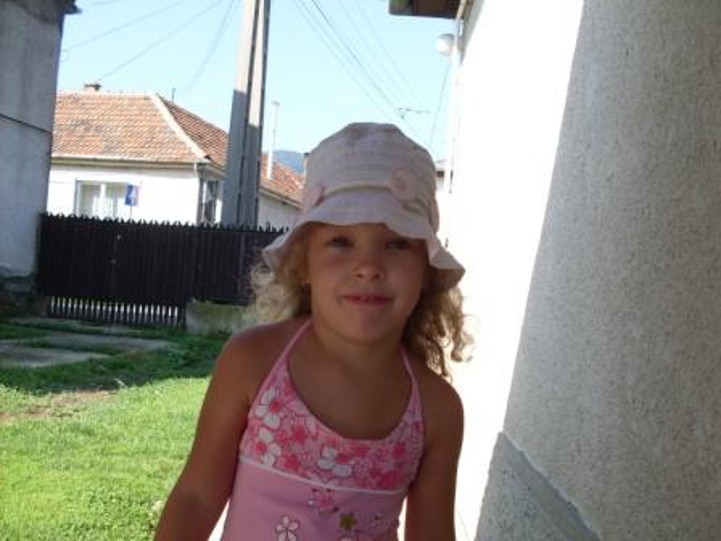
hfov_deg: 49.0
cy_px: 270
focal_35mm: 38
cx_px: 360
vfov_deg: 37.7
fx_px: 791
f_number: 2.8
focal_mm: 6.3
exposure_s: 1/500
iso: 80
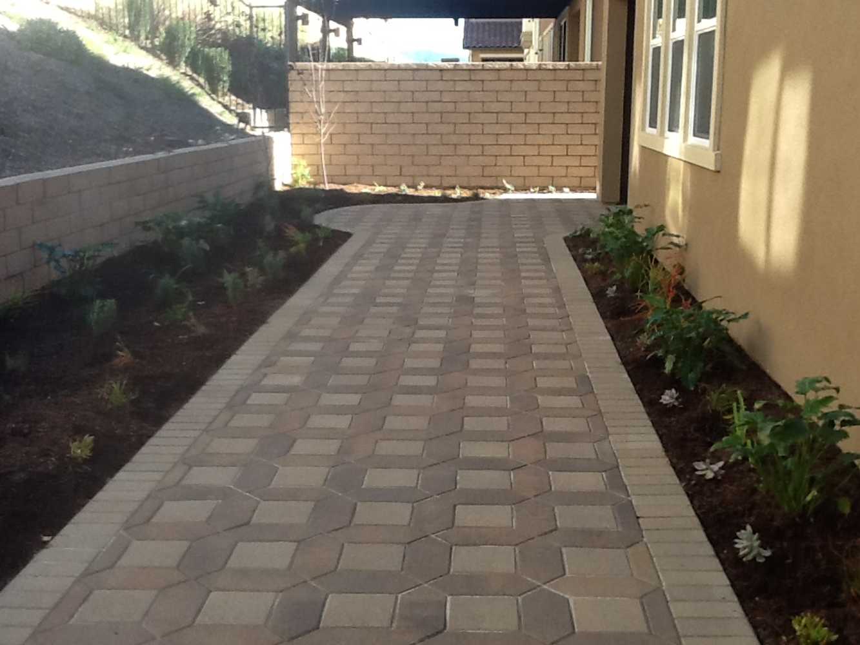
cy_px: 322
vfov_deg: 32.9
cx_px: 430
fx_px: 1093
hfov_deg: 42.9
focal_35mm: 44
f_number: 2.4
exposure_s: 1/212
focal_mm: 2.03
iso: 40
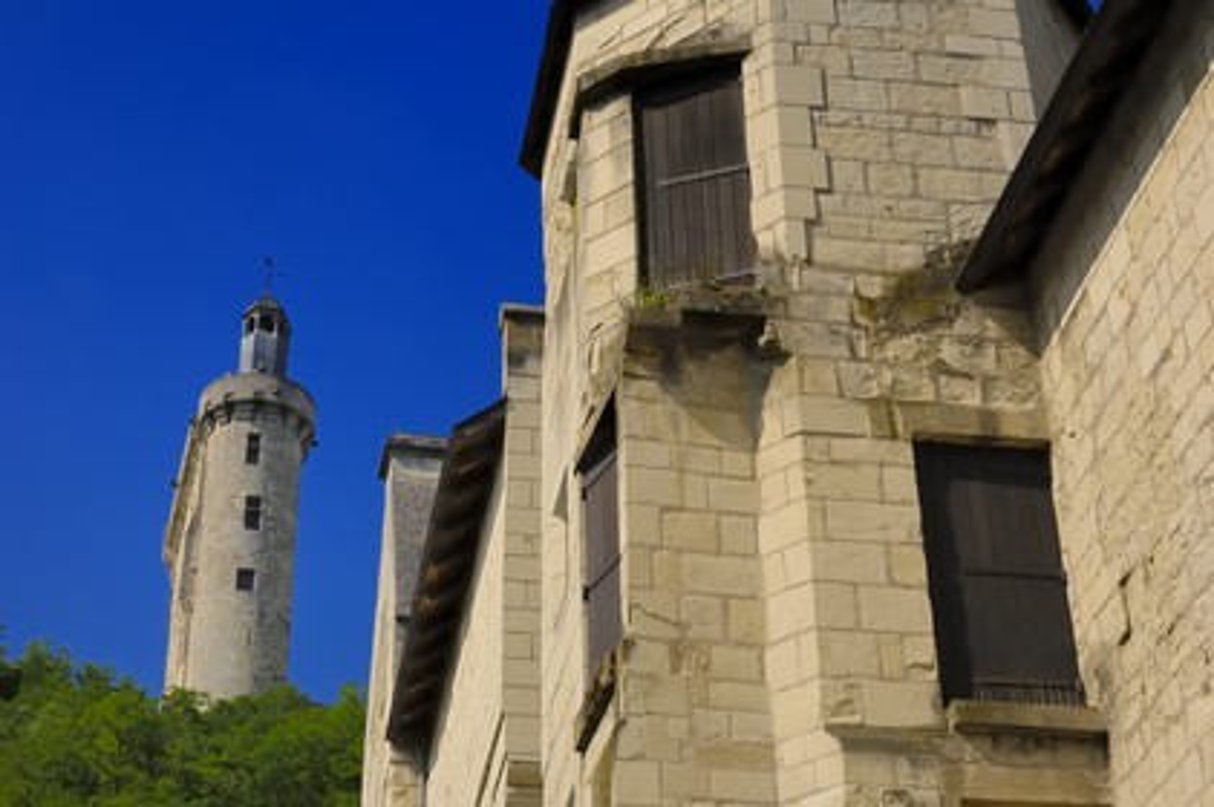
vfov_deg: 20.1
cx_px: 607
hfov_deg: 29.9
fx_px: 2274
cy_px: 404
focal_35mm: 68
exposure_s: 1/160
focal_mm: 45
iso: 100
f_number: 11
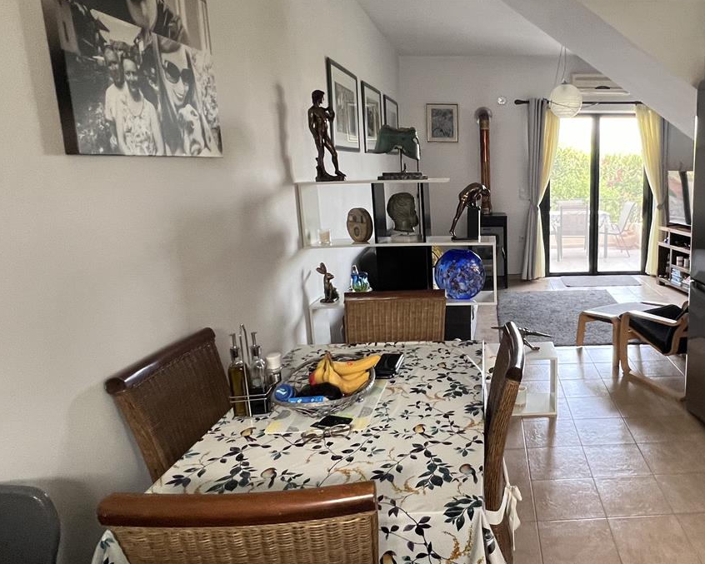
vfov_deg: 58.8
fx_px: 501
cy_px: 269
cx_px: 530
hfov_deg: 65.9
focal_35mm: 24
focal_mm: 1.57
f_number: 1.8
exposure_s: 1/78
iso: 250
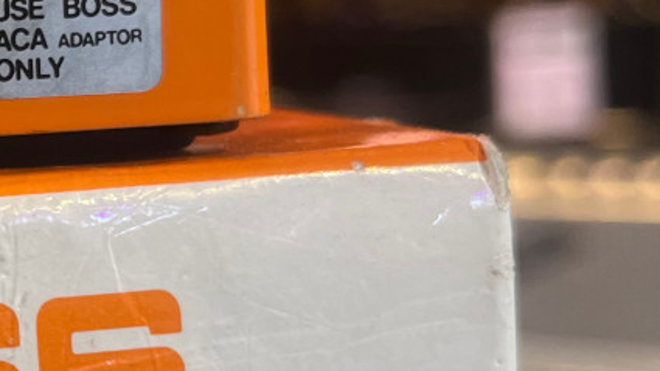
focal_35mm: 100
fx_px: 1750
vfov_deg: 12.1
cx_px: -170
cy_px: 213
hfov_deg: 19.8
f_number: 1.6
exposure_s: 1/60
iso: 100
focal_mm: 5.1
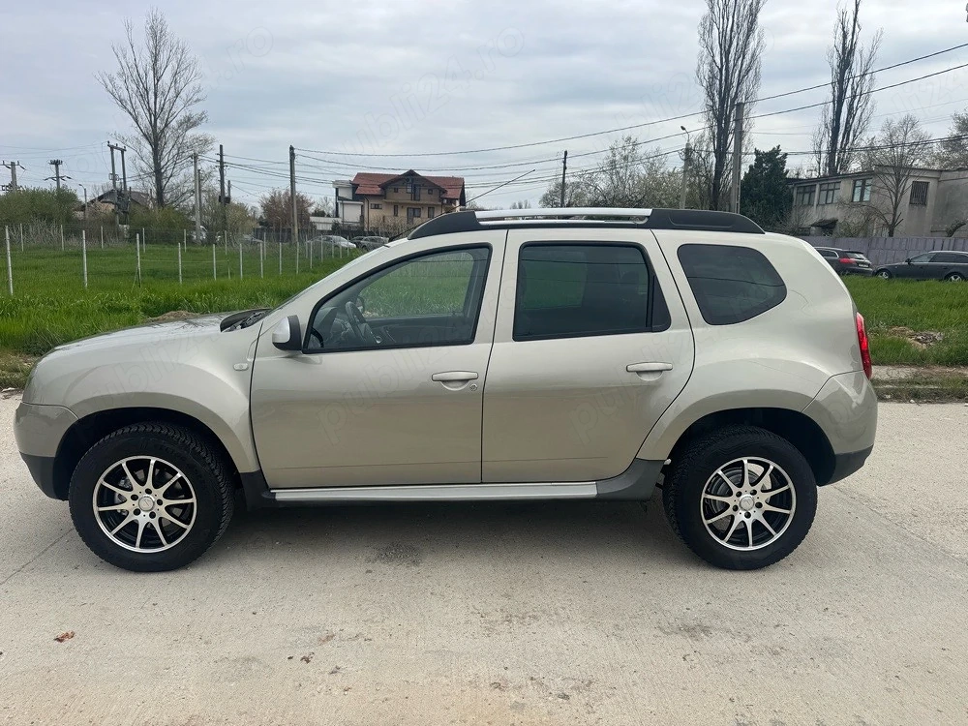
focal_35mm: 24
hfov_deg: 71.6
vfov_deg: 56.8
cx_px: 484
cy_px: 363
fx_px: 671
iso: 80
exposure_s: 1/5348
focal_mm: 6.76
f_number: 1.78
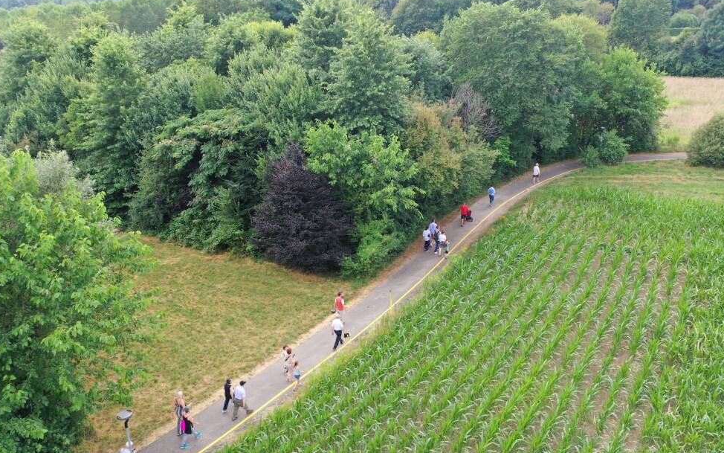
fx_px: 592
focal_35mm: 30
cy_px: 231
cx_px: 375
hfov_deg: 62.9
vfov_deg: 41.8
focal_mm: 10.26
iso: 100
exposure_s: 1/40
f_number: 3.2
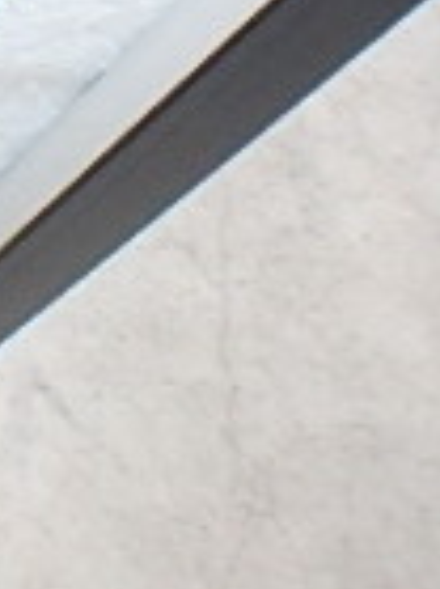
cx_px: -910
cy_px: -225
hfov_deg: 10.4
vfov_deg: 18.5
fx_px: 1646
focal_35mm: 97
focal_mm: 3.7
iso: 400
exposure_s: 1/30
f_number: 3.5
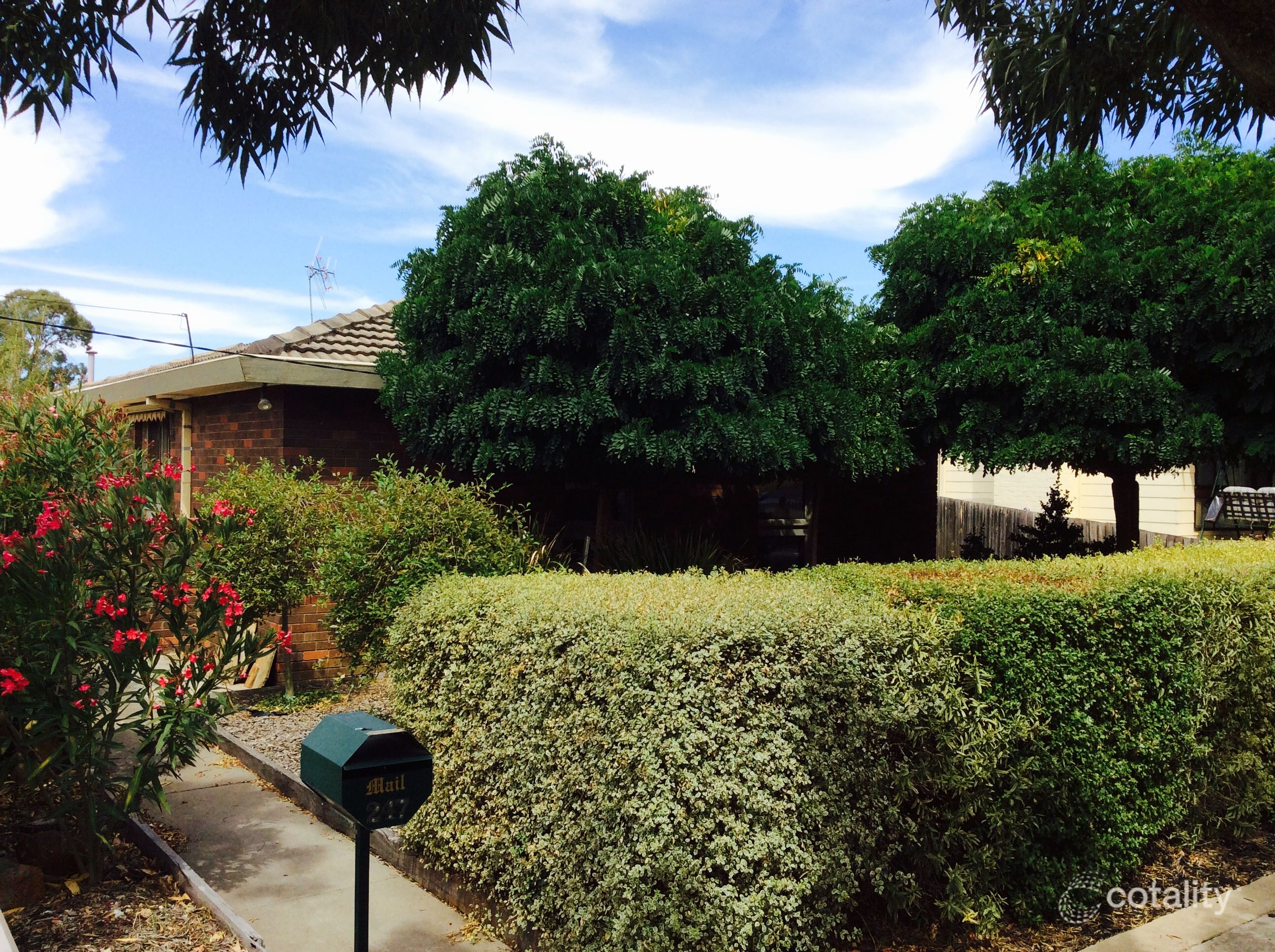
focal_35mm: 33
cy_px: 476
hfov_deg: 55.4
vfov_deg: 42.8
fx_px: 1214
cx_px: 638
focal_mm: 3.3
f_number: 2.4
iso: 32
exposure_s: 1/1040
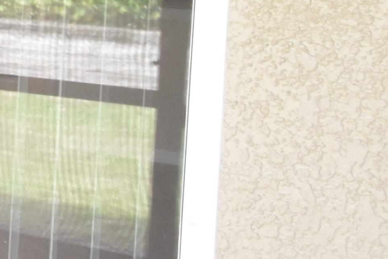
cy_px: -30
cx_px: -453
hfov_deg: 15.6
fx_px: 1013
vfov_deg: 14.2
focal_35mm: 94
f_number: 3.5
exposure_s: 1/60
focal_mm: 10
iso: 800
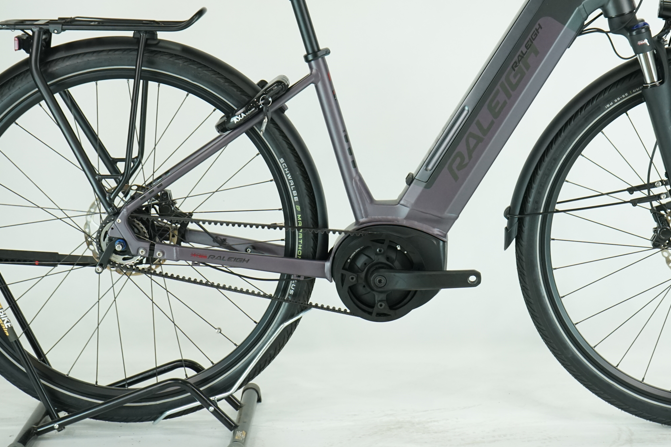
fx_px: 1677
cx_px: 420
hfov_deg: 22.6
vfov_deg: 15.1
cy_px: 130
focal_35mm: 90
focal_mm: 60
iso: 1600
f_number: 6.3
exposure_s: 1/200
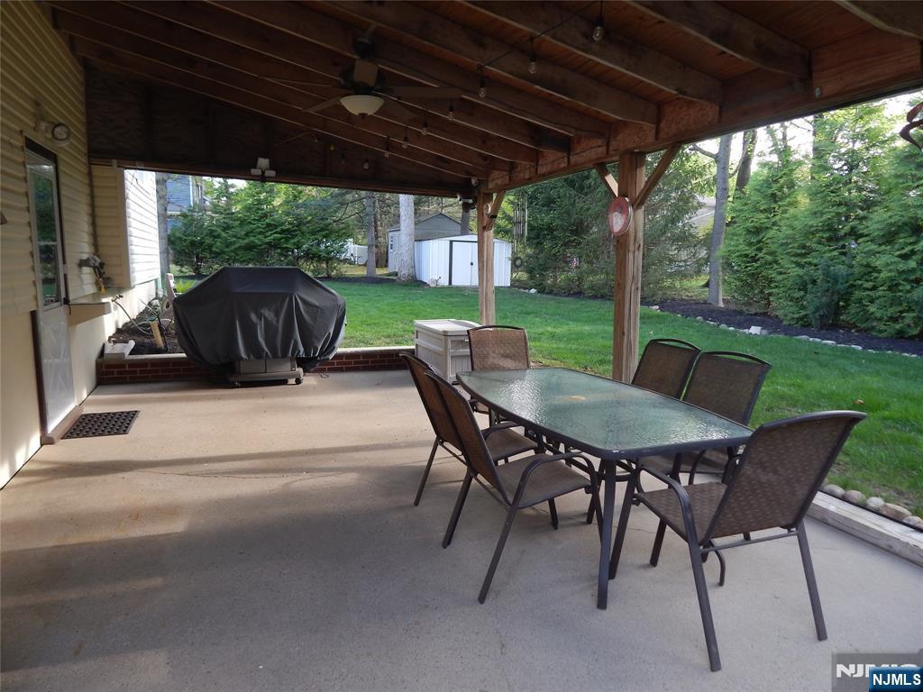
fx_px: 613
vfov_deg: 58.9
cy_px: 346
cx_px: 462
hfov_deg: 73.9
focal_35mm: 23
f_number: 3
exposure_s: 1/60
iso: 125
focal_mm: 4
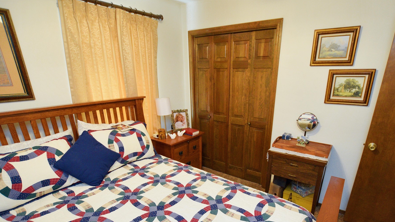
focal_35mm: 18
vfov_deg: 59.5
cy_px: 150
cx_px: 216
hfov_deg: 92.4
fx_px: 189
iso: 1400
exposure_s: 1/60
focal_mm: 10
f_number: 3.5
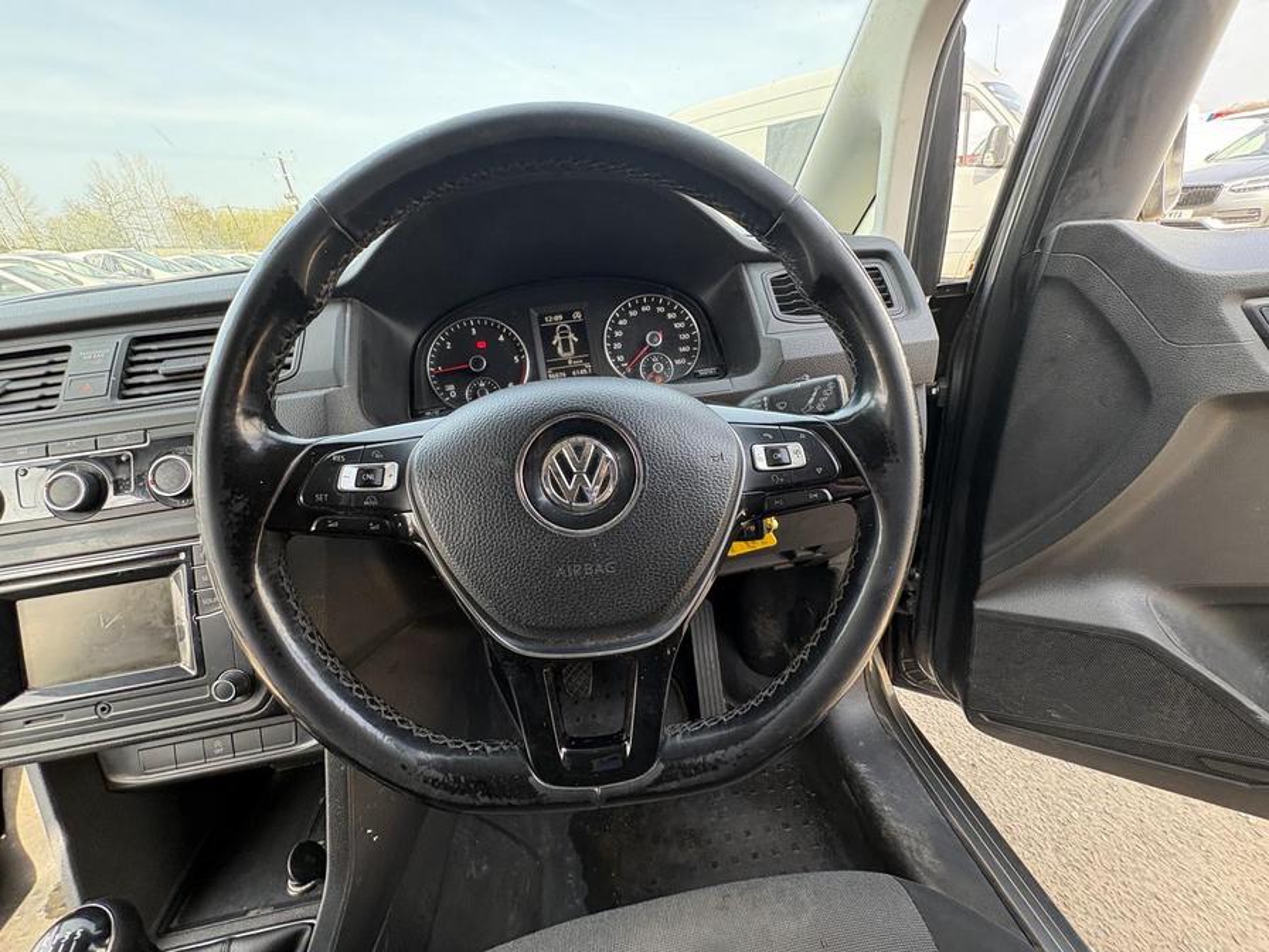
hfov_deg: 102.1
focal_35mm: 14
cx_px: 634
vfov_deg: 85.7
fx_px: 513
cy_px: 476
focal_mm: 2.22
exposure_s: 1/99
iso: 160
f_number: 2.2
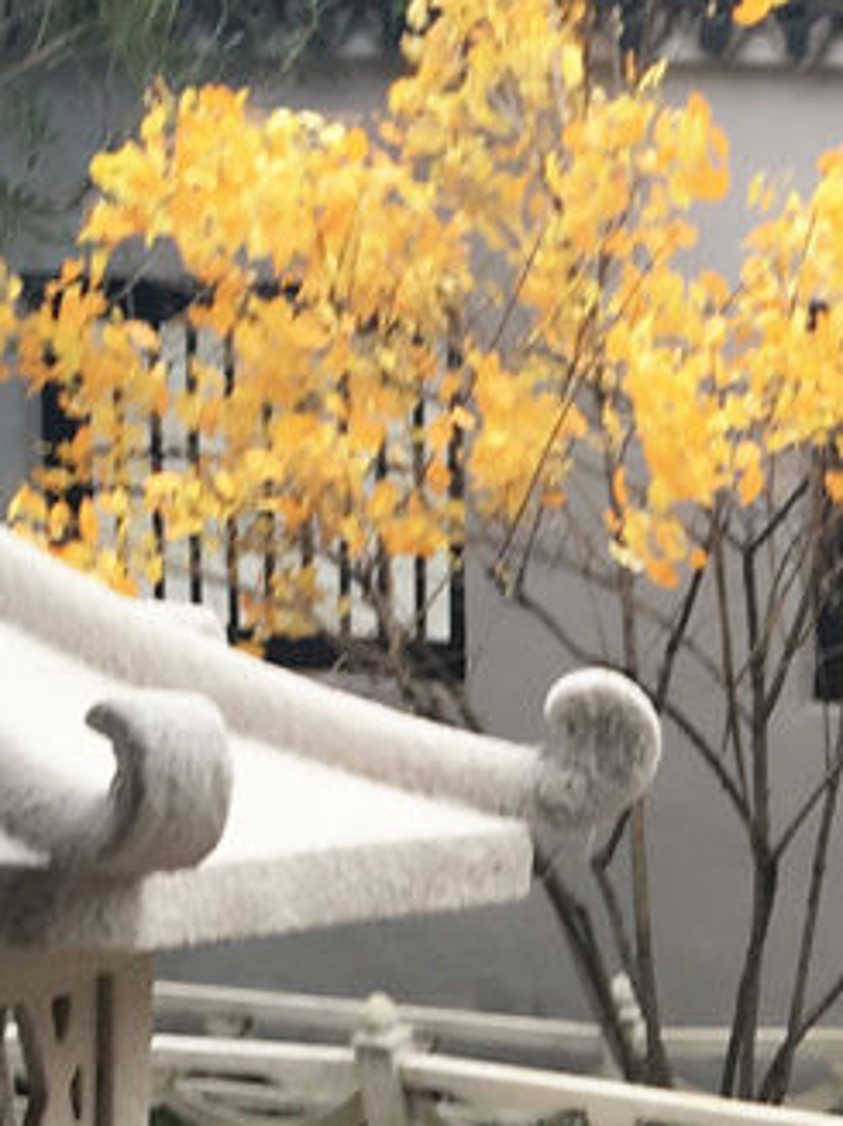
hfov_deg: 11.5
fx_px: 3932
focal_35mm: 121
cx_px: 1400
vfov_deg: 15.4
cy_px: 1513
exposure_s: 1/50
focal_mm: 4.15
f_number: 2.2
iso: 25
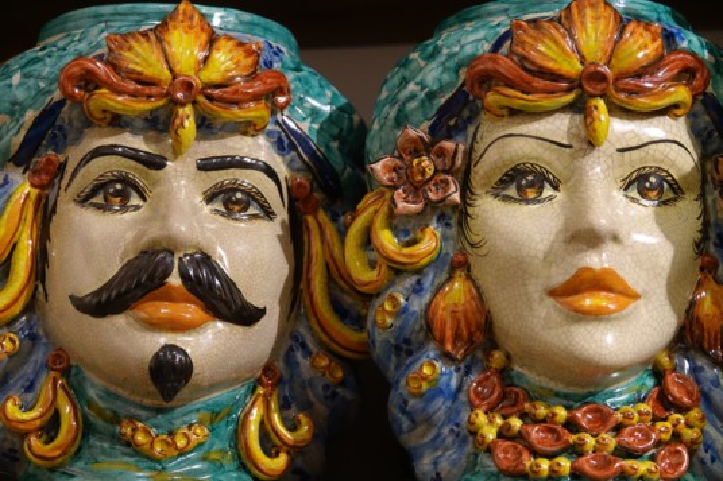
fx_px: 2088
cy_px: 240
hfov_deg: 19.6
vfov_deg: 13.2
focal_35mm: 104
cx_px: 362
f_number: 4
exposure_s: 1/40
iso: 800
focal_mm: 38.04
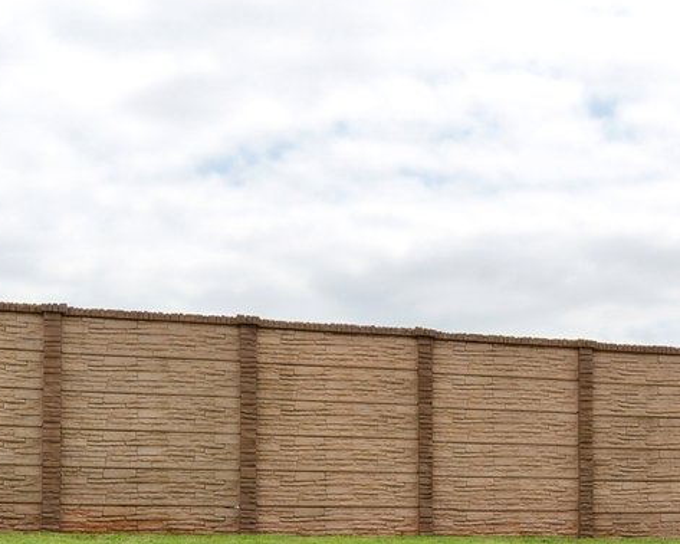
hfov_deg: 29.6
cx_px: 622
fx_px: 1227
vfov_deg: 24.0
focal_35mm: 61
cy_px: 527
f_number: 8
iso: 100
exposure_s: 1/500
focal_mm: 10
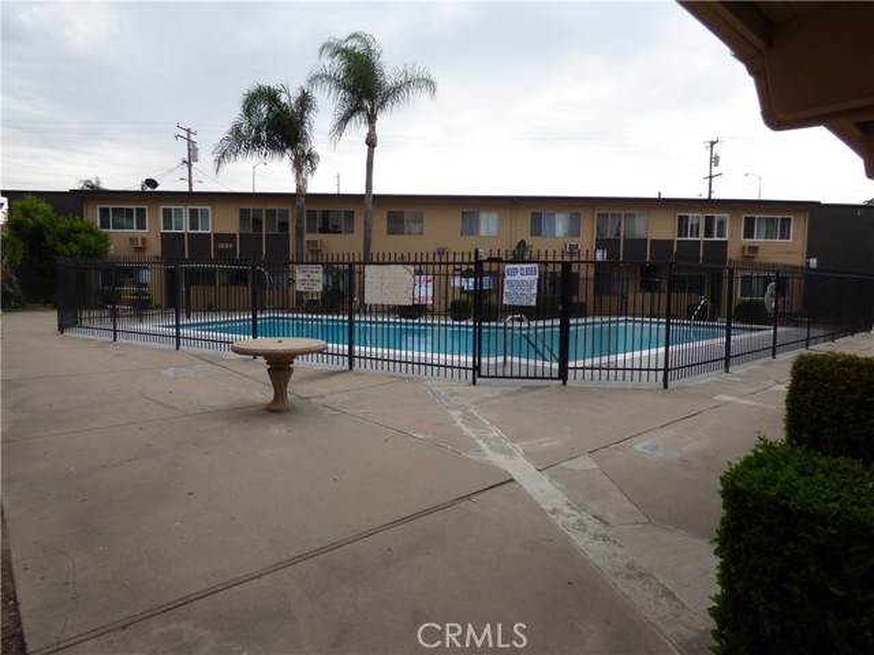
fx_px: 505
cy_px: 328
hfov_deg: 81.7
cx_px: 437
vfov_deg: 66.0
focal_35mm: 20
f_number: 2.8
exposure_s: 1/320
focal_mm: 3.58
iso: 100
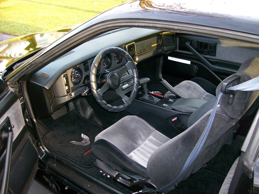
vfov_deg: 39.6
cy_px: 97
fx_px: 269
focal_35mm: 36
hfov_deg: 51.4
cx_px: 130
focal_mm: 6
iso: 140
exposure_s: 1/64
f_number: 2.7
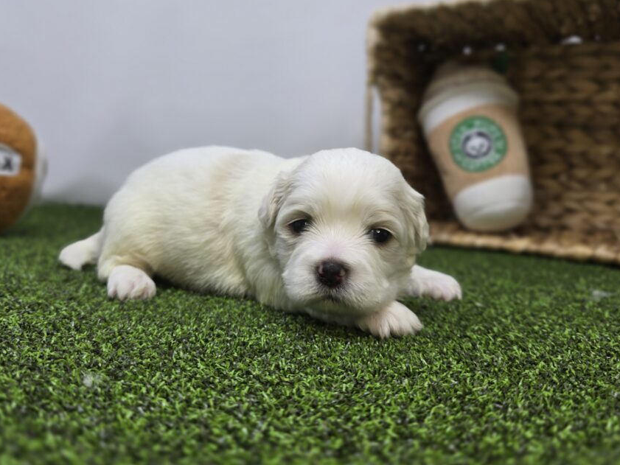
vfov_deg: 49.7
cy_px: 206
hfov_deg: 63.4
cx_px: 316
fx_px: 502
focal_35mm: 28
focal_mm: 6.3
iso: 20
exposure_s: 1/65.6
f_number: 1.7
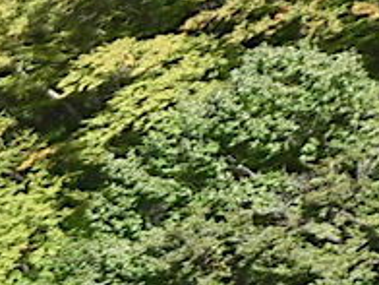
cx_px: -723
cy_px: 440
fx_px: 1719
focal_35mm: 157
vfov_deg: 9.2
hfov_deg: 9.9
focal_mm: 4.3
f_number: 3.1
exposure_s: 1/500
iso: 100
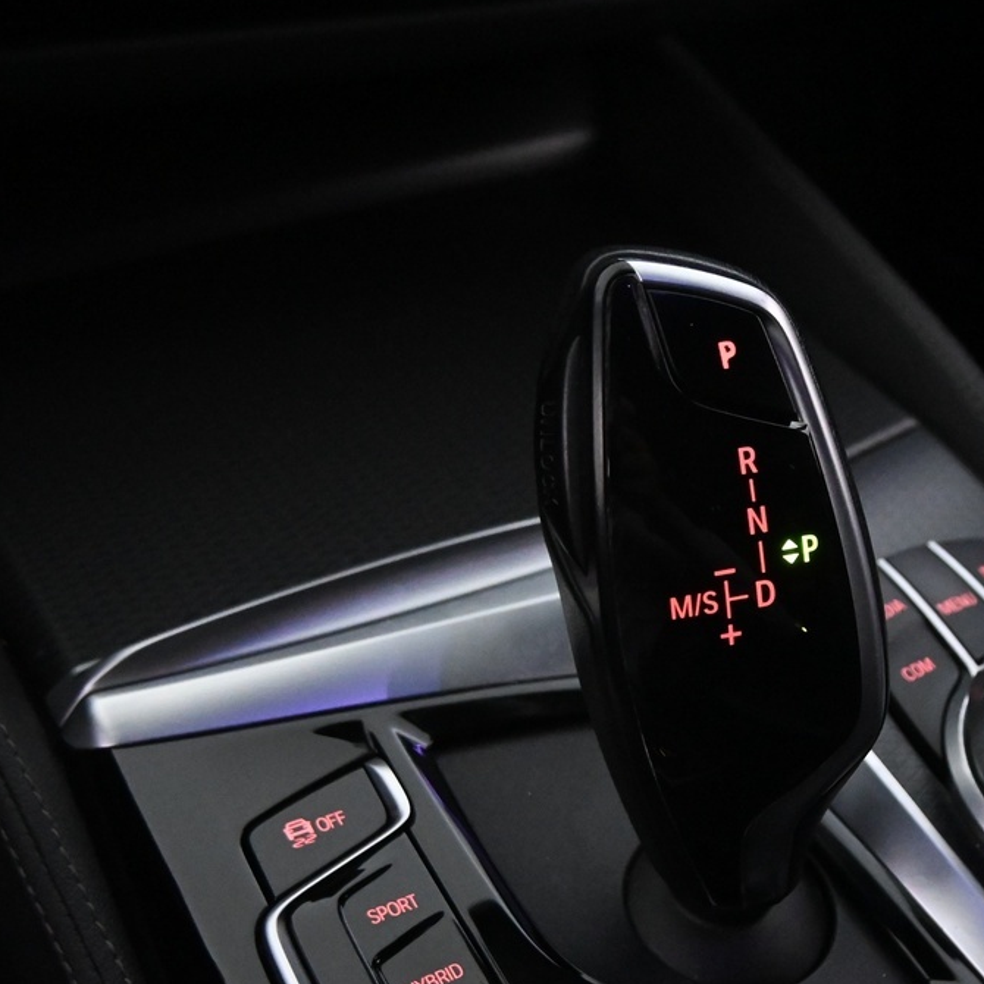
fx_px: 4953
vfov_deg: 11.3
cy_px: 703
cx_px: 715
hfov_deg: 11.3
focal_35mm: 154
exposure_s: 1/80
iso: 4500
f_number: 7.1
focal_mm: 50
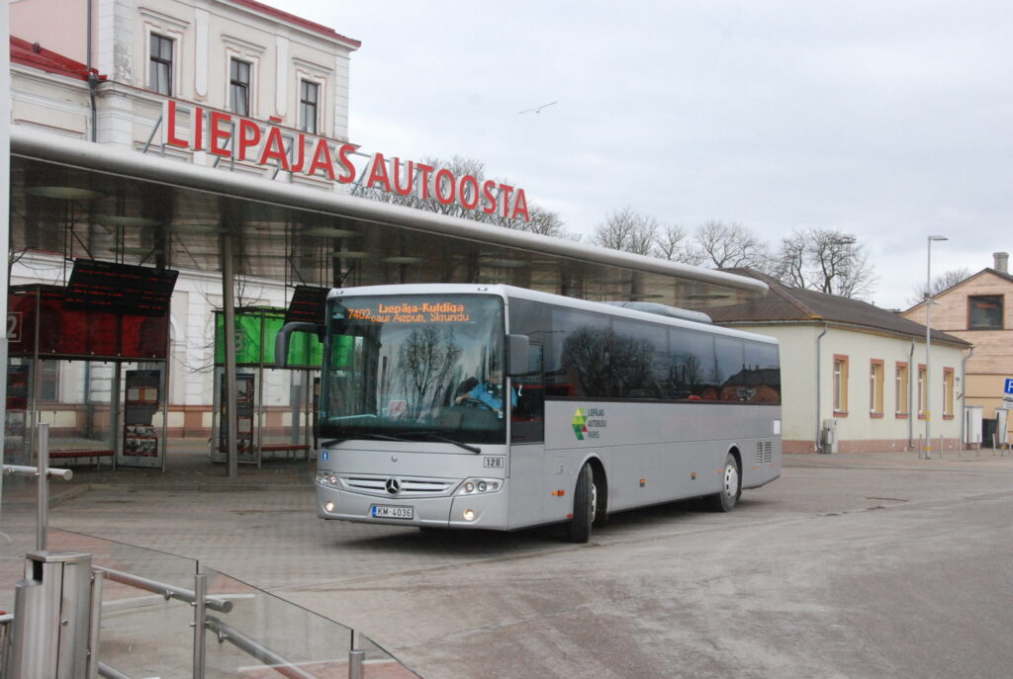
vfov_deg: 28.2
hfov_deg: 41.0
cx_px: 506
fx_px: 1353
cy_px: 340
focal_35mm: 48
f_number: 11
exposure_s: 1/500
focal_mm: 32
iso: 1600
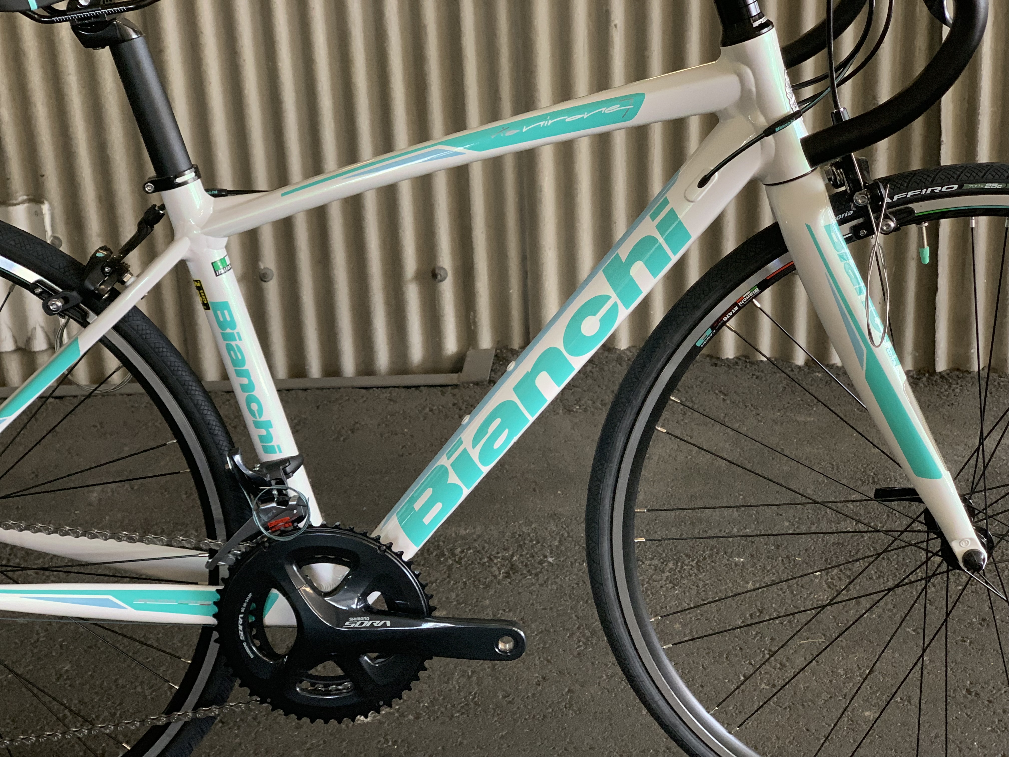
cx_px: 504
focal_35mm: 52
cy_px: 378
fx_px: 1516
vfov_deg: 28.0
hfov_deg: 36.8
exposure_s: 1/60
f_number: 2.4
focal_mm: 6
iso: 125
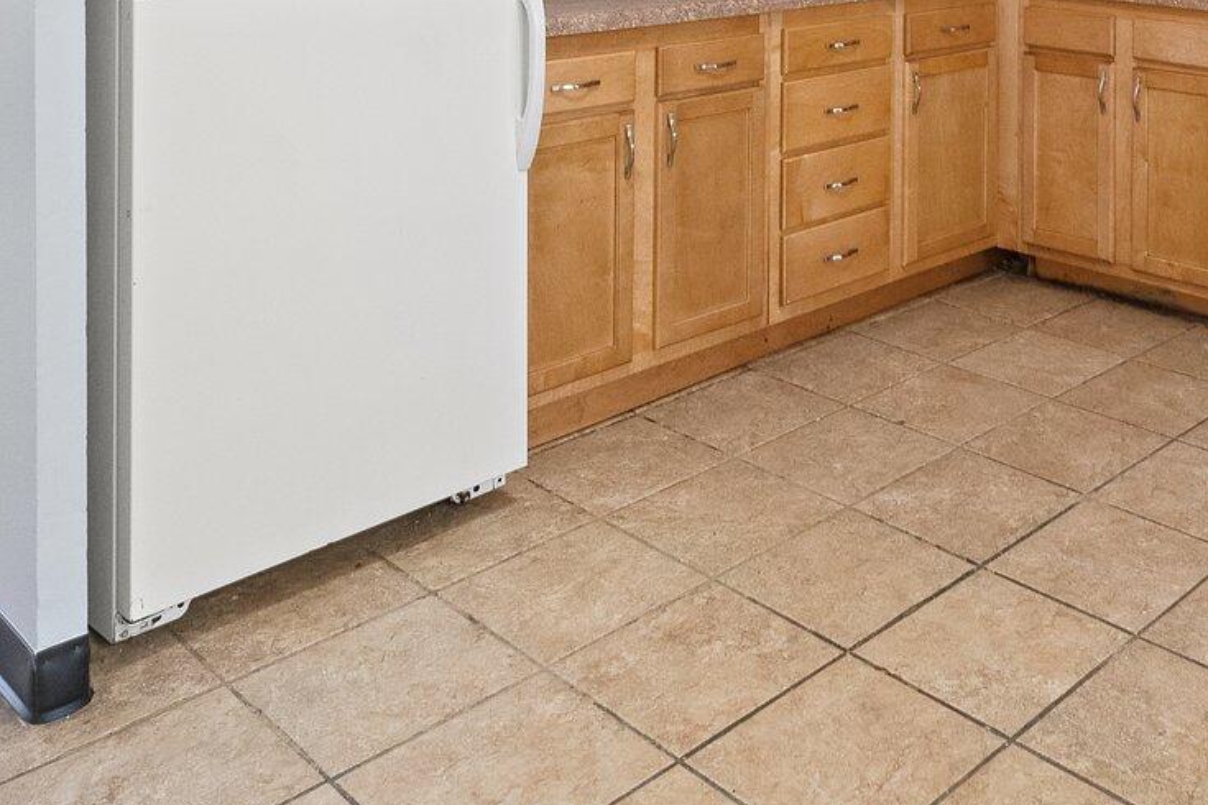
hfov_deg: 46.2
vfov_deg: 29.7
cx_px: 1012
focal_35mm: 39
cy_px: -142
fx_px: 1309
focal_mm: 14
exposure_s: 1/40
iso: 3200
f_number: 8
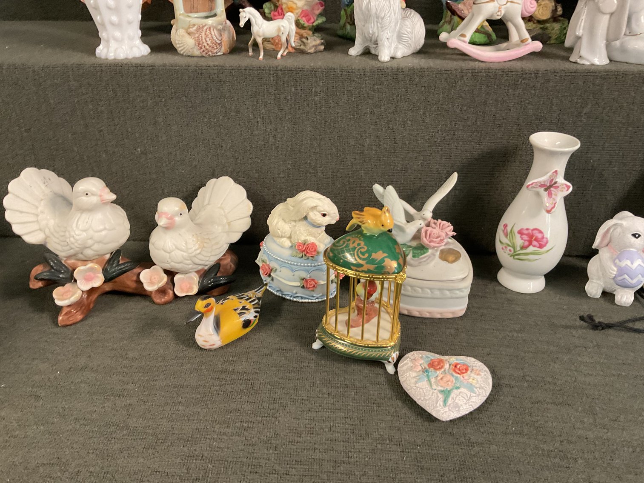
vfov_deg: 48.2
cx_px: 322
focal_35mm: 29
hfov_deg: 61.7
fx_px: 540
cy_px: 242
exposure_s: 1/60
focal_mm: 3
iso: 250
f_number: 1.8
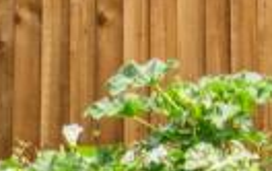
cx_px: 793
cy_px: -161
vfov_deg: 5.5
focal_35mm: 237
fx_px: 1760
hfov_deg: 7.8
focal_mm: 30
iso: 640
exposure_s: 1/1000
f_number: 5.6
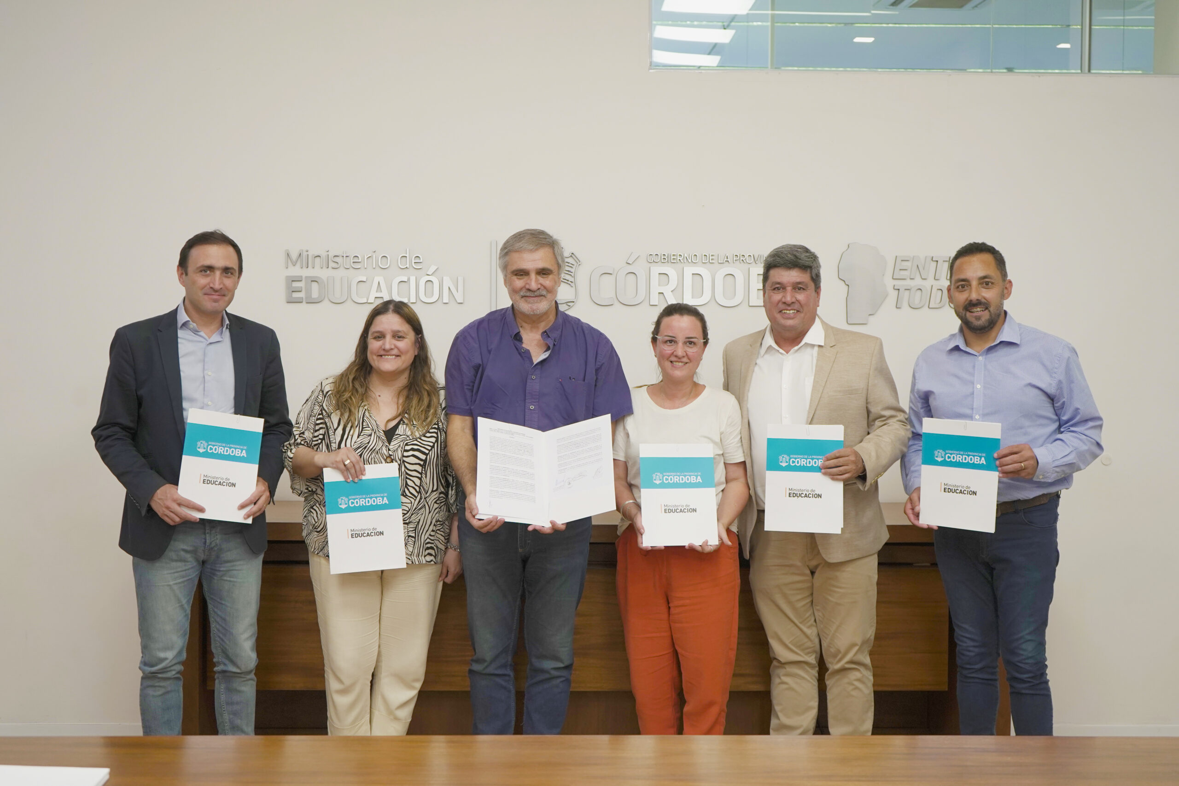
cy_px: 393
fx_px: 1539
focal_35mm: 47
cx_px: 590
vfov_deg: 28.7
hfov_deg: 41.9
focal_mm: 47
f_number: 5
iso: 1250
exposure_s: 1/100
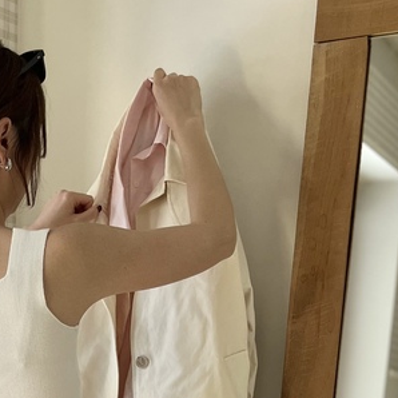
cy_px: 530
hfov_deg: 21.4
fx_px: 1002
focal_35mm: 77
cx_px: -32
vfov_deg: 20.4
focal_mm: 5.1
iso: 80
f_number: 1.6
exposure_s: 1/122
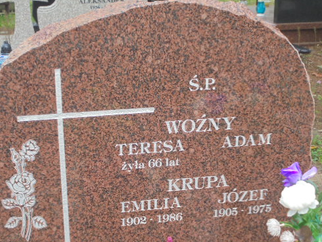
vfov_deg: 22.9
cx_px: 153
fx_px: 596
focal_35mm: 64
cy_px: 156
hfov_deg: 30.2
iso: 200
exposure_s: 1/30
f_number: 4.8
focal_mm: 8.9
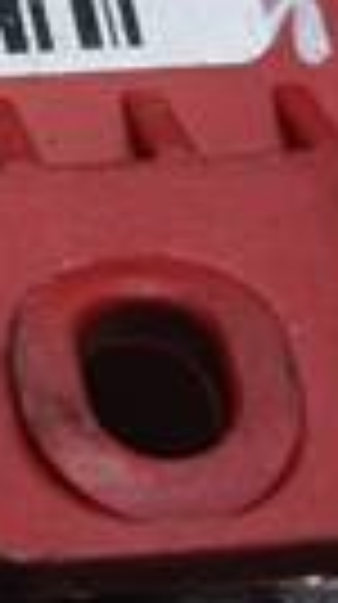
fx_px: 3471
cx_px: -333
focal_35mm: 217
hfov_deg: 5.5
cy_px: -364
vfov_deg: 9.6
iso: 25
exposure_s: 1/100
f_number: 1.8
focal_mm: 3.98
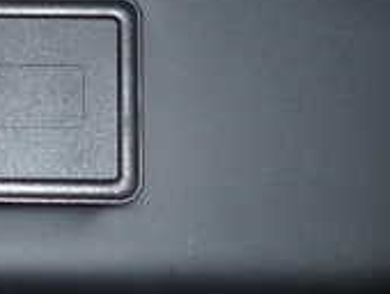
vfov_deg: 16.7
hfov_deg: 21.1
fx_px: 993
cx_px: -41
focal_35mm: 88
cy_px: 60
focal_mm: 4.5
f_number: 2
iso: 200
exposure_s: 1/30
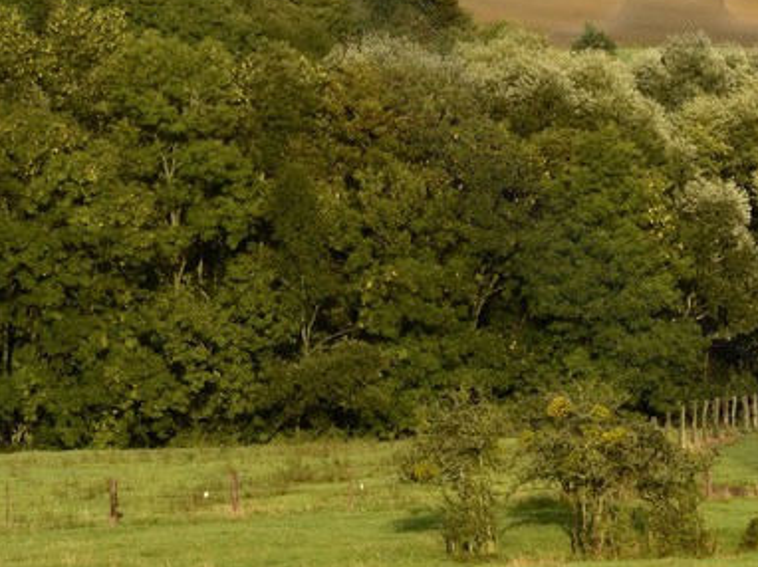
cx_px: 1109
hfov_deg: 4.5
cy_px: -274
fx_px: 9694
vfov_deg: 3.3
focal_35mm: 443
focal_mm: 110
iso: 200
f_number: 8
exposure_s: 1/250
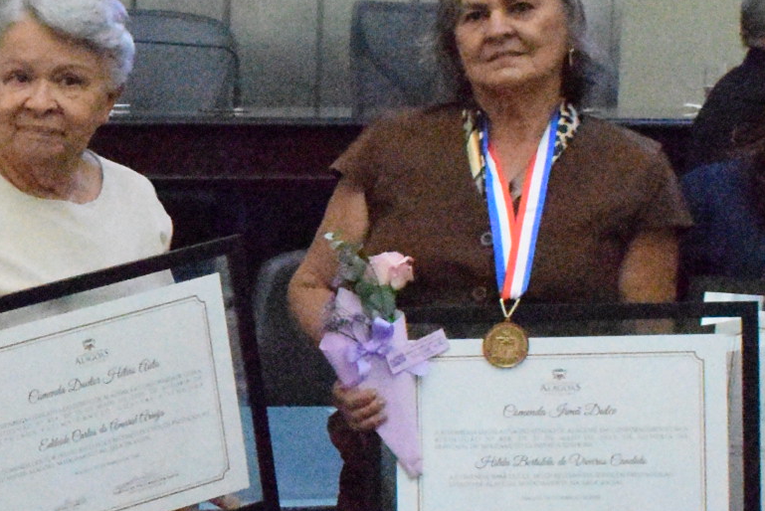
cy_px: 378
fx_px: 2233
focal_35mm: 105
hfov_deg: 17.4
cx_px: -396
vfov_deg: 13.0
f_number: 8
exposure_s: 1/400
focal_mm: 18
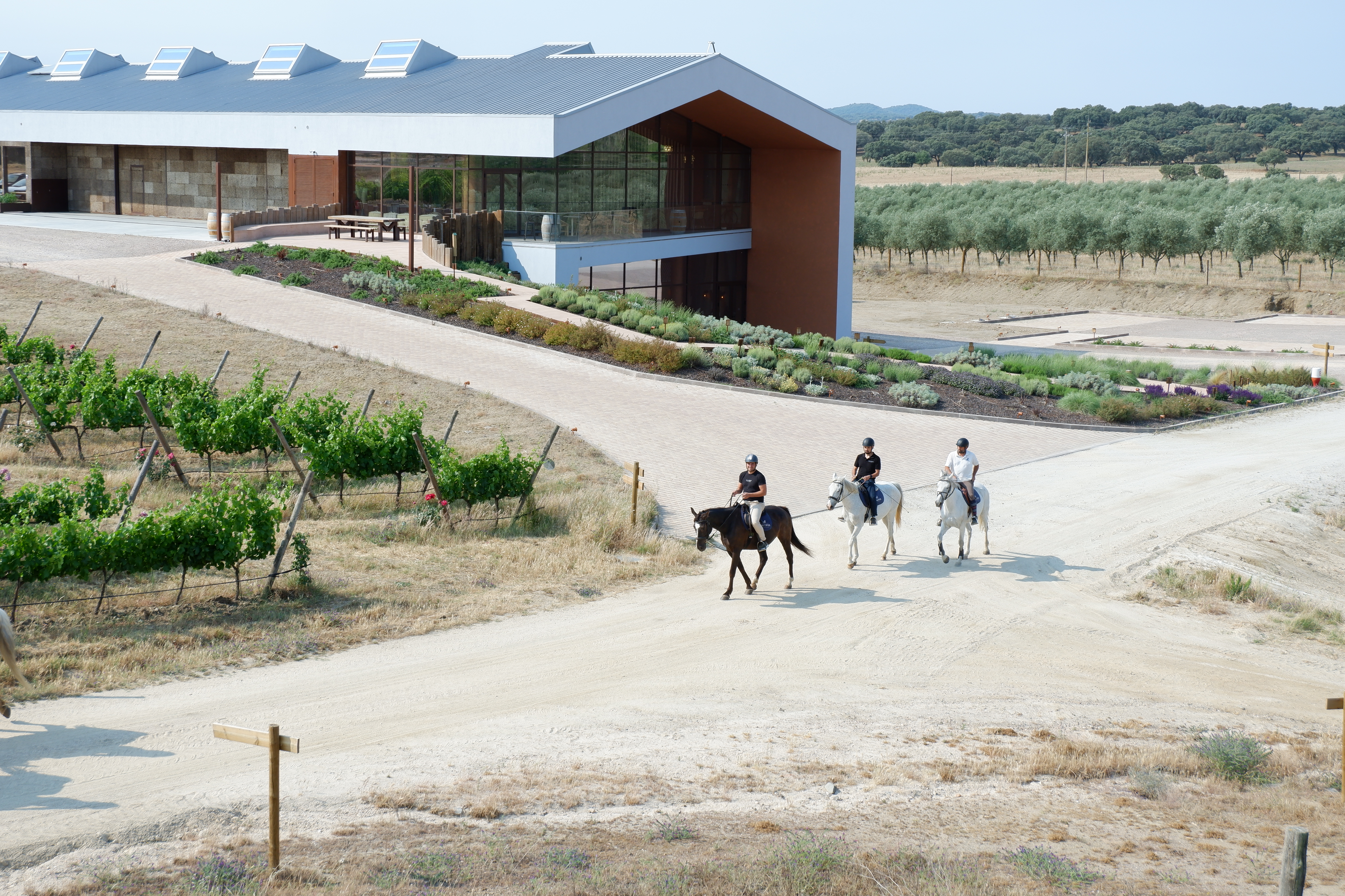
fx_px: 1980
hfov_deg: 37.5
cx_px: 672
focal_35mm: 53
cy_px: 448
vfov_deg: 25.5
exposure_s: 1/350
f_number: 8
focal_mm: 35.5
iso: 200
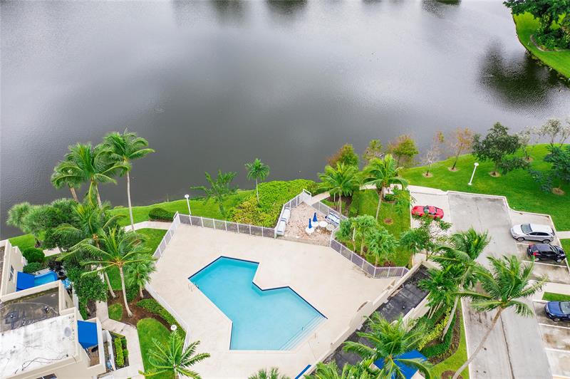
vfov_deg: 46.3
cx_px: 285
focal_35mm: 28
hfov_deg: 65.5
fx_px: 443
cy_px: 190
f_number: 3.5
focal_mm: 10.26
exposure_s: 1/80
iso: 100
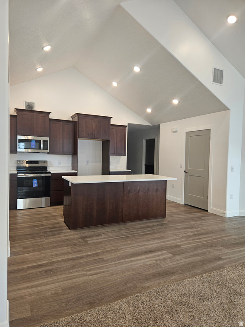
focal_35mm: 23
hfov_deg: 58.9
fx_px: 217
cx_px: 122
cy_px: 164
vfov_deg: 73.9
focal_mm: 5.4
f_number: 1.8
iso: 100
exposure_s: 1/120
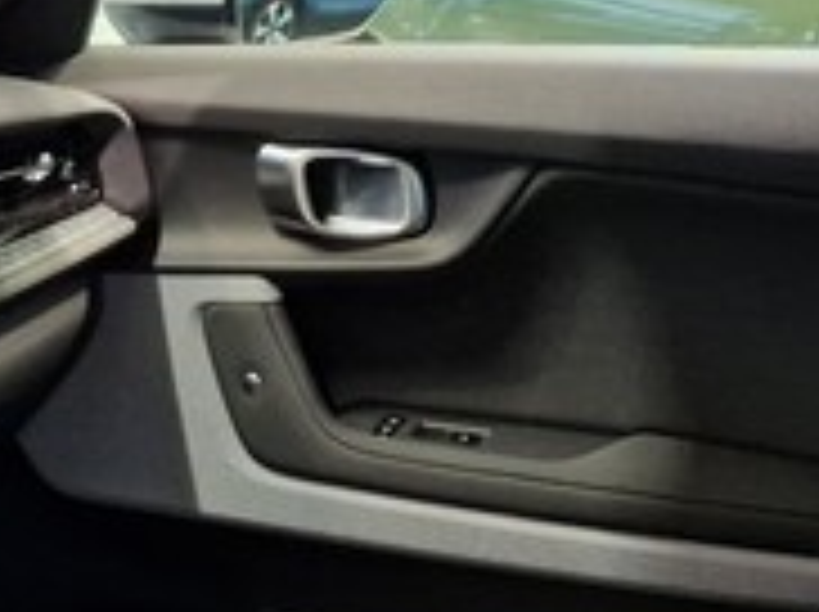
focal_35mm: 81
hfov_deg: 21.0
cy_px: 1030
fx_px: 1914
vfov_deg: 16.0
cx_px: -360
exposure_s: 1/100
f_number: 1.8
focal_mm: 5.4
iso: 400
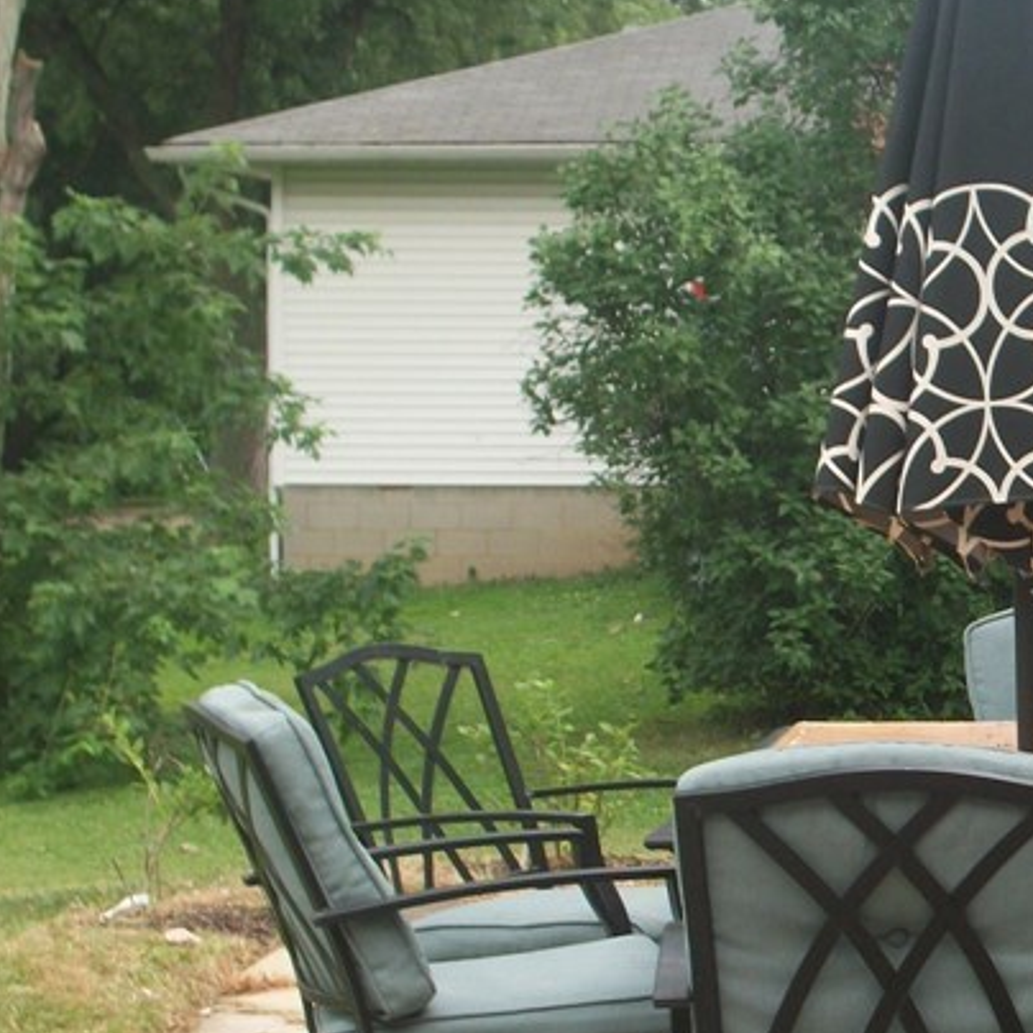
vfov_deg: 14.4
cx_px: 1130
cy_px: 683
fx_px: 4085
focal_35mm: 121
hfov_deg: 14.1
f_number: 4
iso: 80
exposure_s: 1/125
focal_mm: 9.7
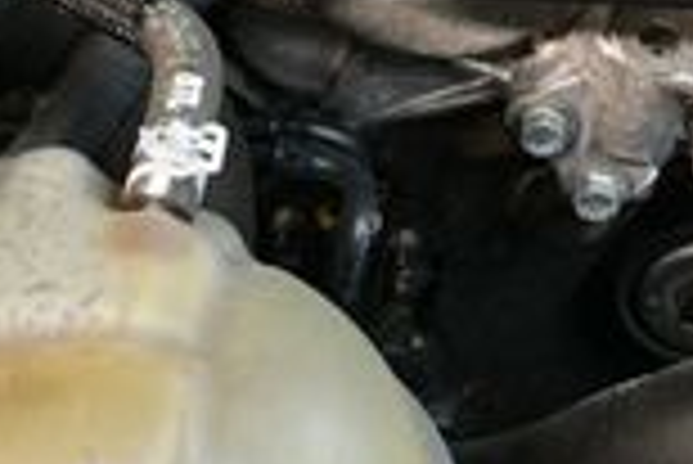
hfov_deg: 14.4
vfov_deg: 9.4
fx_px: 2717
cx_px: 644
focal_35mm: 141
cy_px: -324
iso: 4500
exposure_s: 1/60
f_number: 3.8
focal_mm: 23
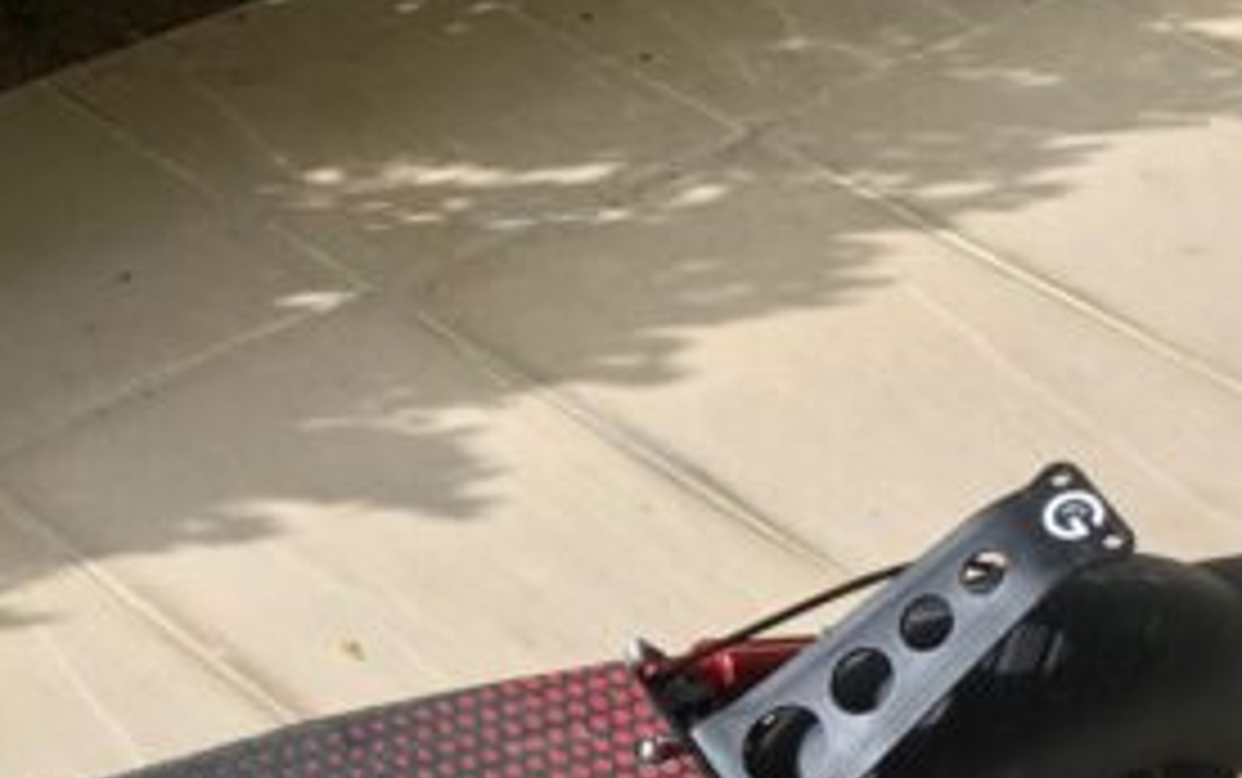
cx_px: 94
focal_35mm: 114
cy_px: 517
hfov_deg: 18.0
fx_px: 3862
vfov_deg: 11.5
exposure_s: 1/472
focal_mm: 4.15
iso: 25
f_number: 2.2
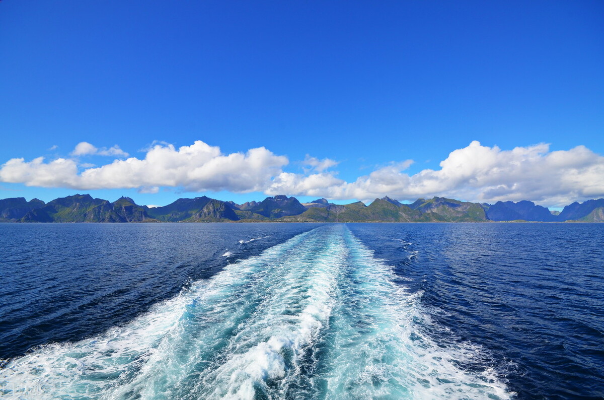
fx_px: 251
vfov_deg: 77.0
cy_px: 200
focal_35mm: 15
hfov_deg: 100.5
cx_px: 302
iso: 200
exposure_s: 1/400
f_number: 10
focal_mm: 10
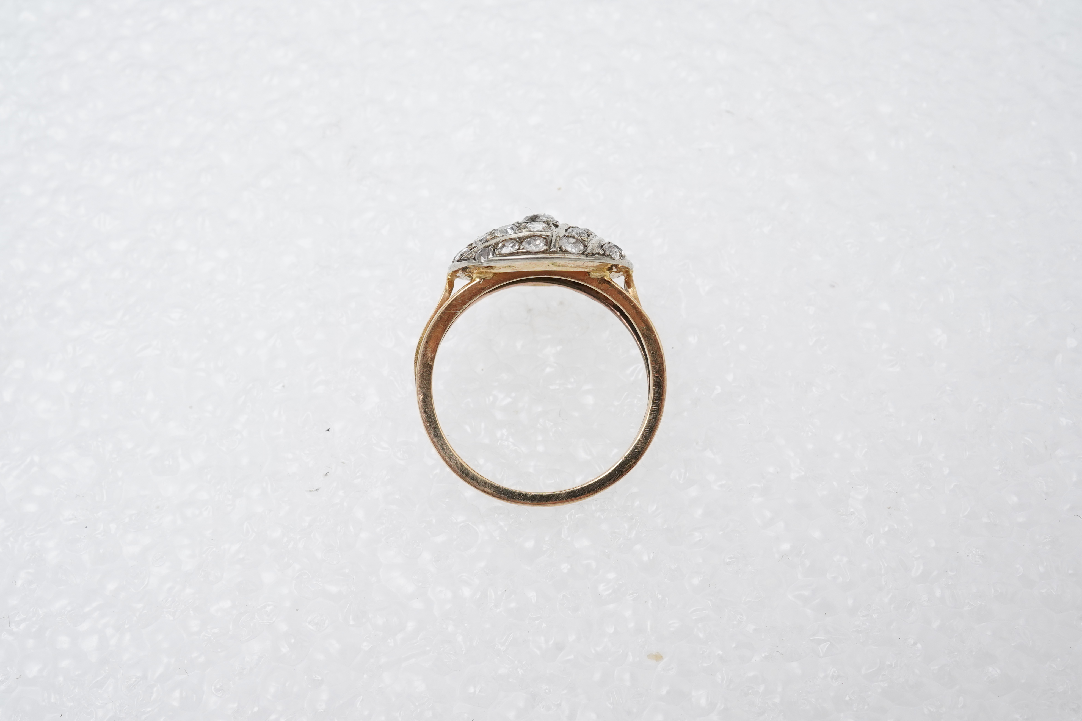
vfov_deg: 29.9
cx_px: 541
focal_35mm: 45
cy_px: 360
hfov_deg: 43.6
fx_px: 1352
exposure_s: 1/125
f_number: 22
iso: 640
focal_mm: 30
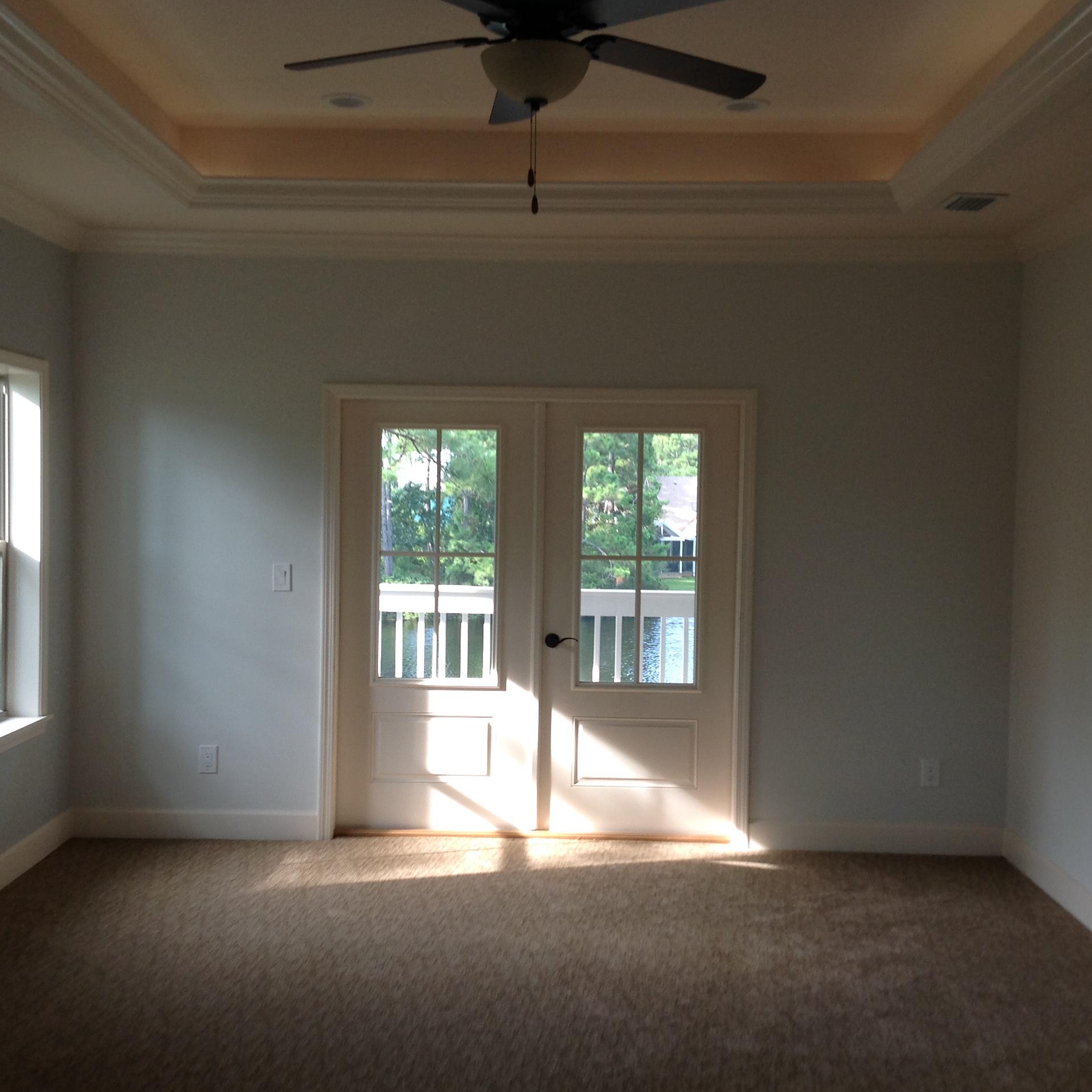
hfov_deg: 40.0
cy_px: 546
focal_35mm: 42
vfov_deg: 40.0
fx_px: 1499
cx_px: 548
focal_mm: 4.28
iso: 50
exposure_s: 1/60
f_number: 2.4
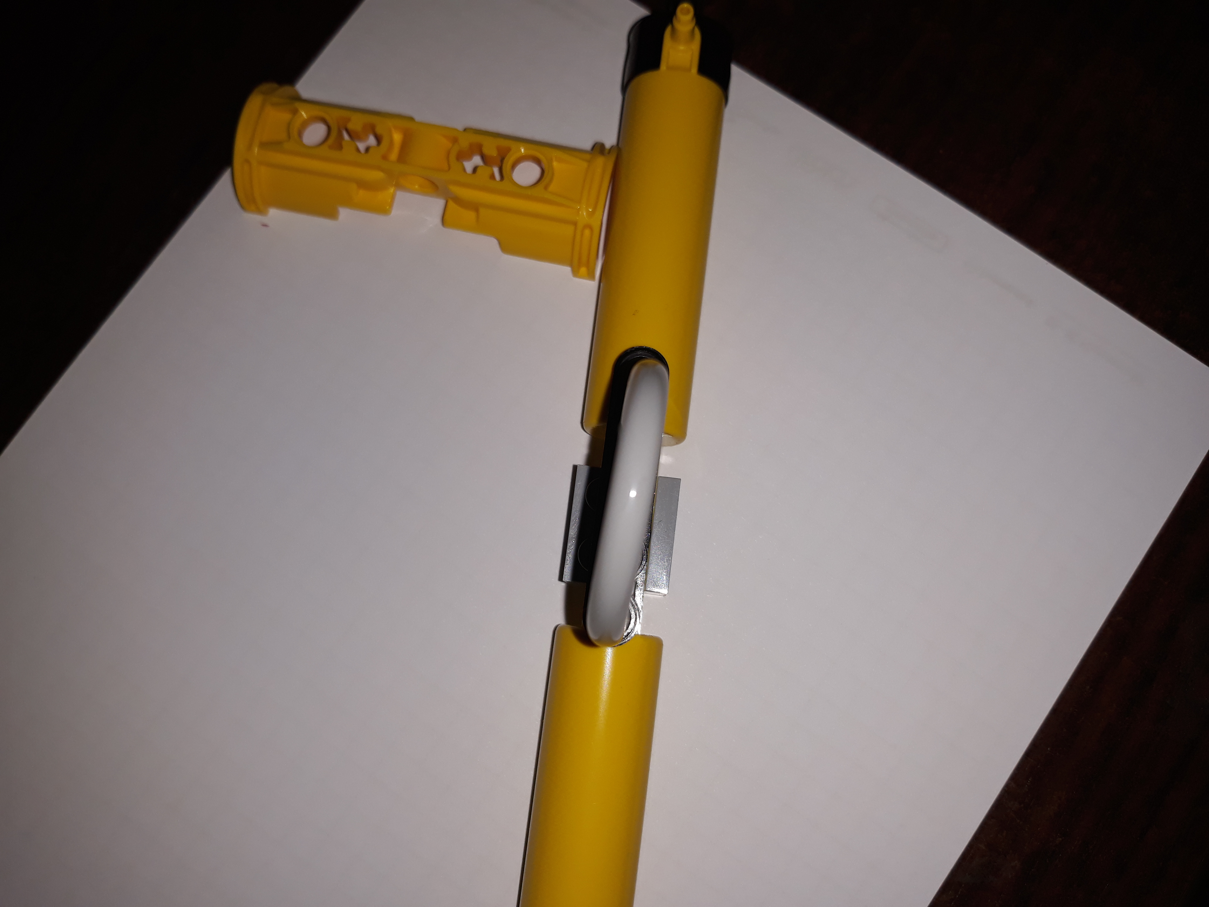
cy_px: 454
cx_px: 604
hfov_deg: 65.3
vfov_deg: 51.4
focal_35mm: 27
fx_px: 943
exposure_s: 1/657
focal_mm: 3.71
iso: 40
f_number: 1.7
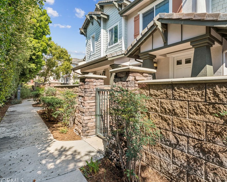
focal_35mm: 20
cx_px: 141
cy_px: 89
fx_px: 132
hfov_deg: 80.1
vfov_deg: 69.2
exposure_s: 1/20
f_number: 22
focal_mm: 16.5
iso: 100
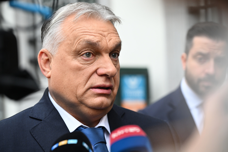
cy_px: 76
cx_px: 114
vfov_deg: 13.6
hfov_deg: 20.2
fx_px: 640
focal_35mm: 101
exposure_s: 1/400
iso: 1100
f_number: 4
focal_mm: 101
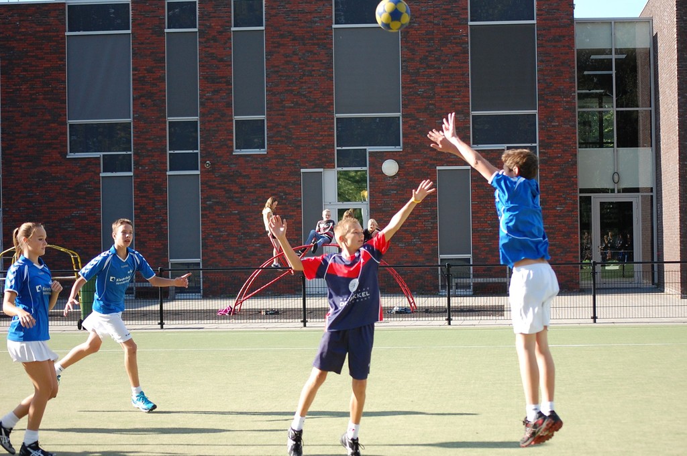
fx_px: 1572
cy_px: 228
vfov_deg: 16.5
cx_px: 344
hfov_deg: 24.6
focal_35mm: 82
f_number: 4.2
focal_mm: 55
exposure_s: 1/800
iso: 400
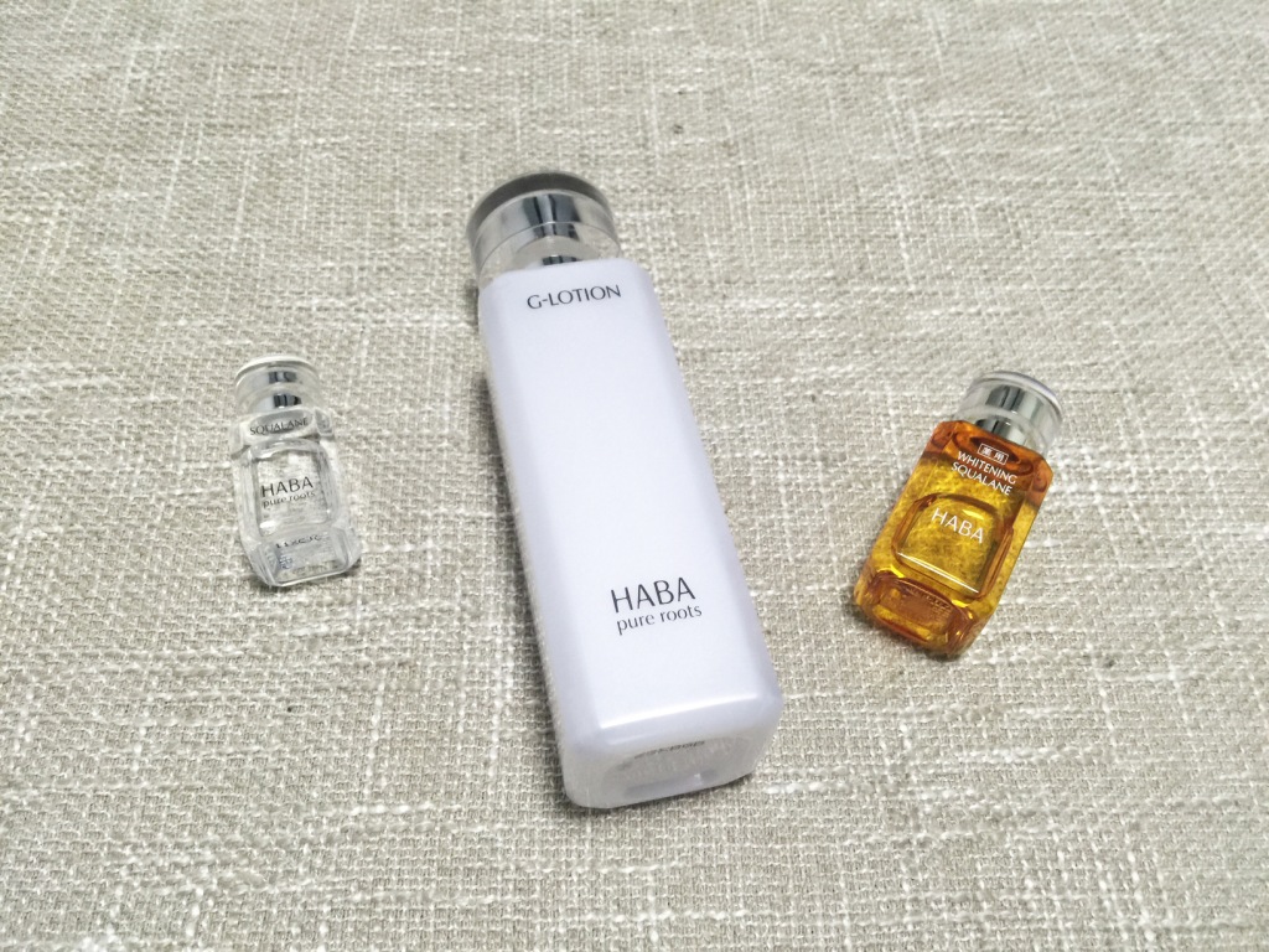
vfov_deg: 48.2
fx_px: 1063
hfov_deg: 61.7
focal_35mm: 29
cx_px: 634
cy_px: 476
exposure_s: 1/15
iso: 64
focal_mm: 4.15
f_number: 2.2
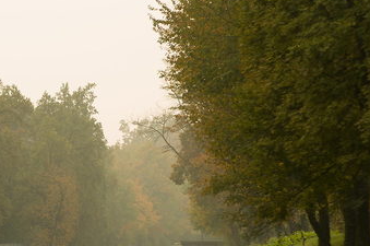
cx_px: 61
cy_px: 192
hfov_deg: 5.8
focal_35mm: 358
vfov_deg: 3.8
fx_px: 3674
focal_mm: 135
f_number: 5.6
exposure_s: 1/200
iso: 100
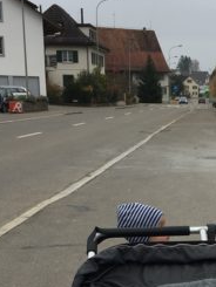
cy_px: 304
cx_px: 204
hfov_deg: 17.7
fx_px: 682
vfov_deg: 22.6
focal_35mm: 82
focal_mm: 4.15
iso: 25
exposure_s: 1/553
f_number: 2.2
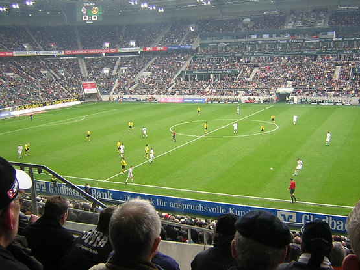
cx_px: 194
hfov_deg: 47.8
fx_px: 405
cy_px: 126
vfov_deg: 36.8
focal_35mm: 39
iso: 200
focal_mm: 4.7
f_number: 2.6
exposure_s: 1/302
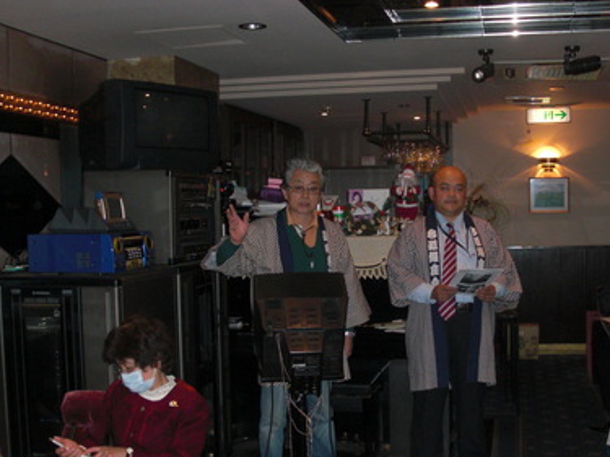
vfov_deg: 30.2
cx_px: 368
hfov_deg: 39.5
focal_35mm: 48
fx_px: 846
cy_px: 277
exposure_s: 1/60
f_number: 2.8
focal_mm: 6.3
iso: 200
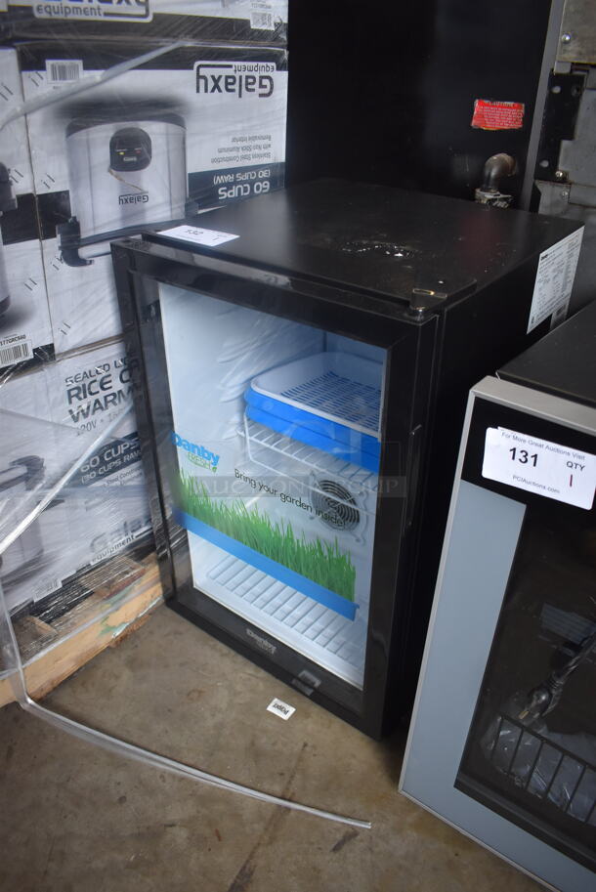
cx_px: 298
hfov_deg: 48.0
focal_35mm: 27
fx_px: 669
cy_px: 446
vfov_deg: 67.3
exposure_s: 1/250
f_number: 3.5
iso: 800
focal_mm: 18
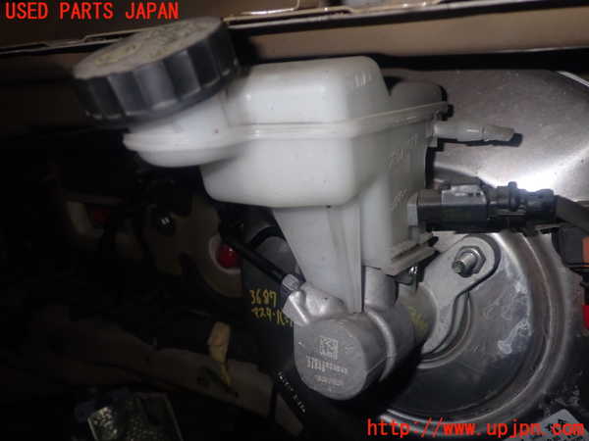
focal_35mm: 30
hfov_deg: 60.0
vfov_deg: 46.8
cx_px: 294
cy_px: 220
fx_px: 510
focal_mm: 5.4
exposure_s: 1/30
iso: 250
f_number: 6.3
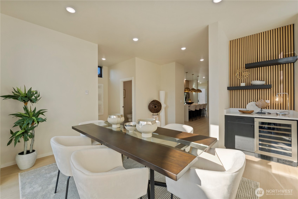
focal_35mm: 15
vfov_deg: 77.3
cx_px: 149
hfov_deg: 100.4
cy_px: 100
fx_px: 124
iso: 250
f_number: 9
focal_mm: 10
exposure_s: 1/30
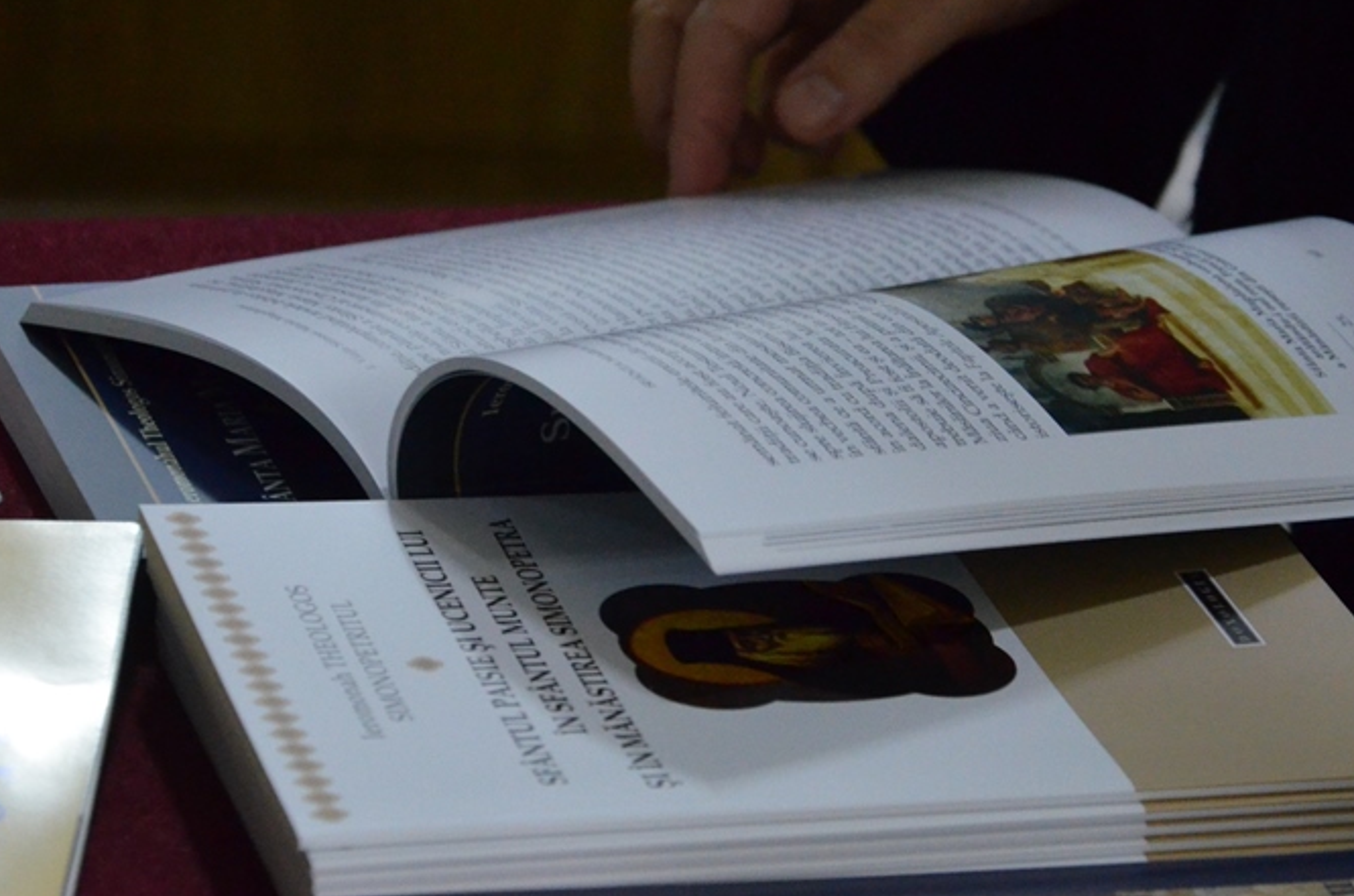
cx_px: 909
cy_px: 278
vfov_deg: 7.5
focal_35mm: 183
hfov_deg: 11.2
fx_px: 6868
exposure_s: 1/25
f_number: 5.3
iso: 3200
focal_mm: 70
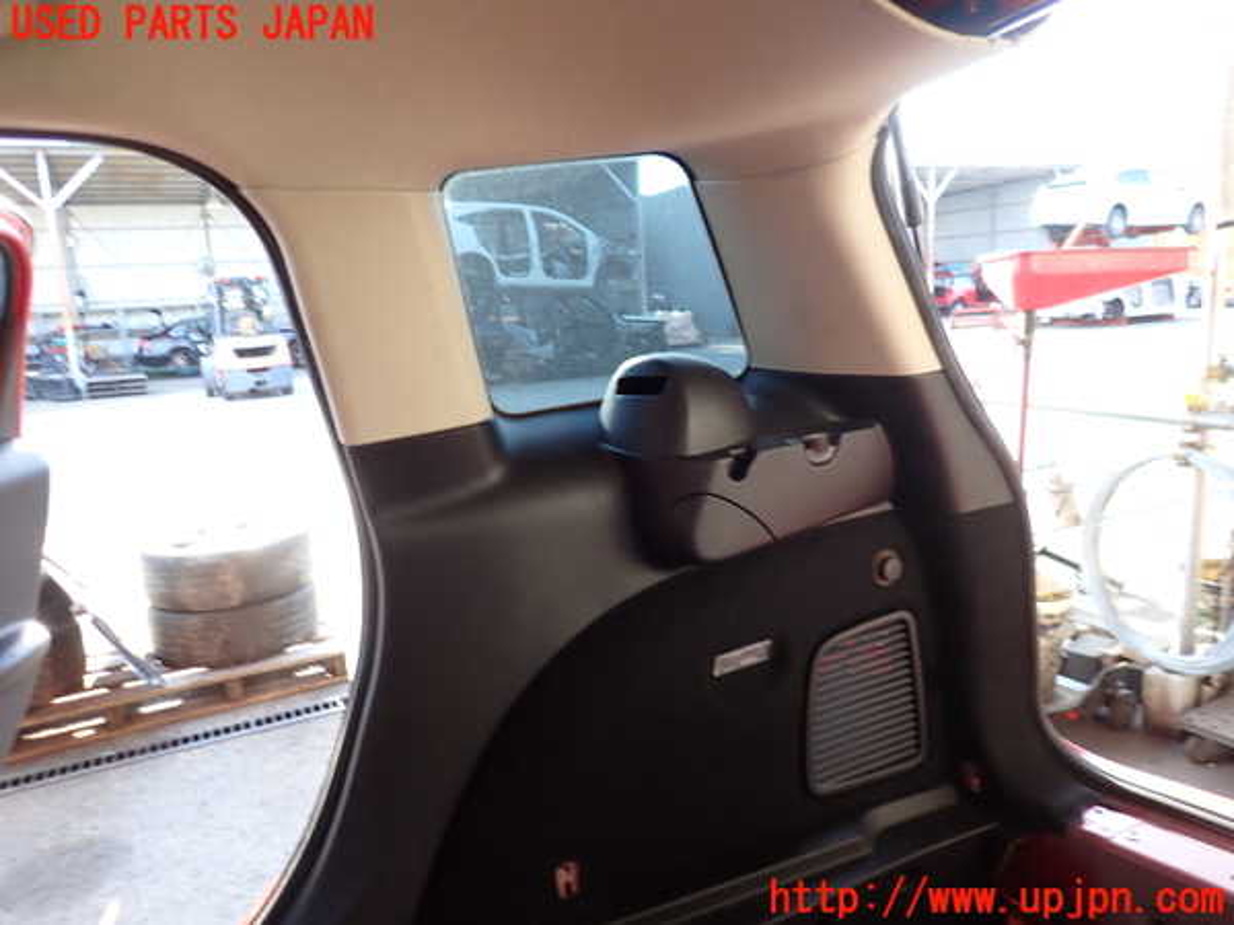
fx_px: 891
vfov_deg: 54.9
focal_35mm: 25
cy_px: 462
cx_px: 617
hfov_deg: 69.4
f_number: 2
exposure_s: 1/60
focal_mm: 4.5
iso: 125
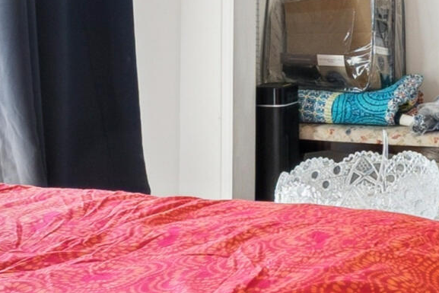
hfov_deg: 22.6
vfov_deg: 16.5
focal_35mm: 78
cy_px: -88
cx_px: 604
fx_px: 951
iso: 100
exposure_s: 1/13
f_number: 8
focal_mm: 10
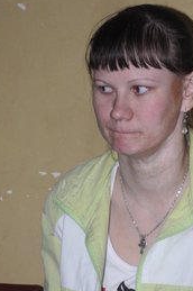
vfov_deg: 10.7
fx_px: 1541
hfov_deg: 7.2
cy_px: 251
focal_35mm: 191
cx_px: 155
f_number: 5
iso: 200
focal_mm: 55
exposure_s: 1/60
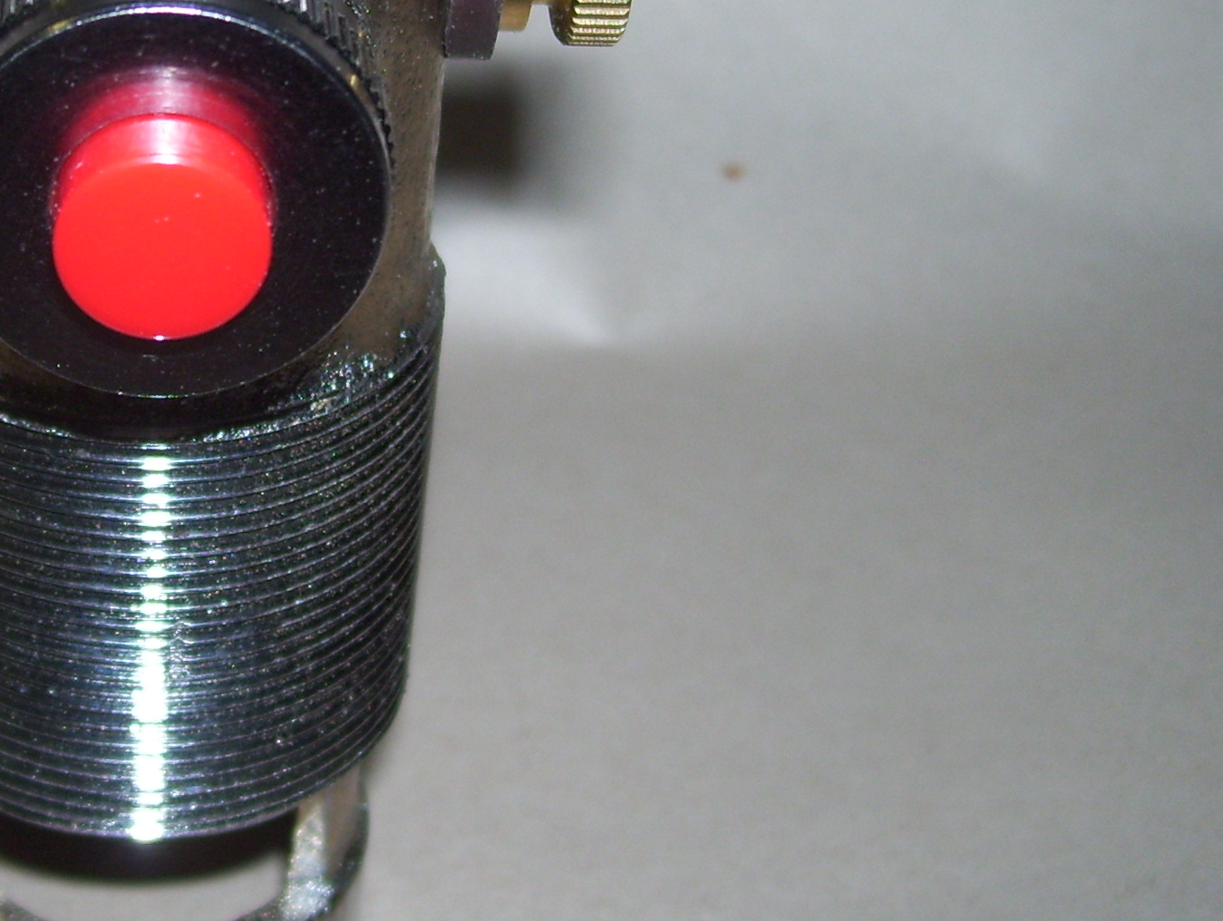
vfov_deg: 19.3
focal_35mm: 76
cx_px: 144
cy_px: 208
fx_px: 2689
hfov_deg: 24.9
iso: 80
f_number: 2.7
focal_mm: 6
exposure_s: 1/60
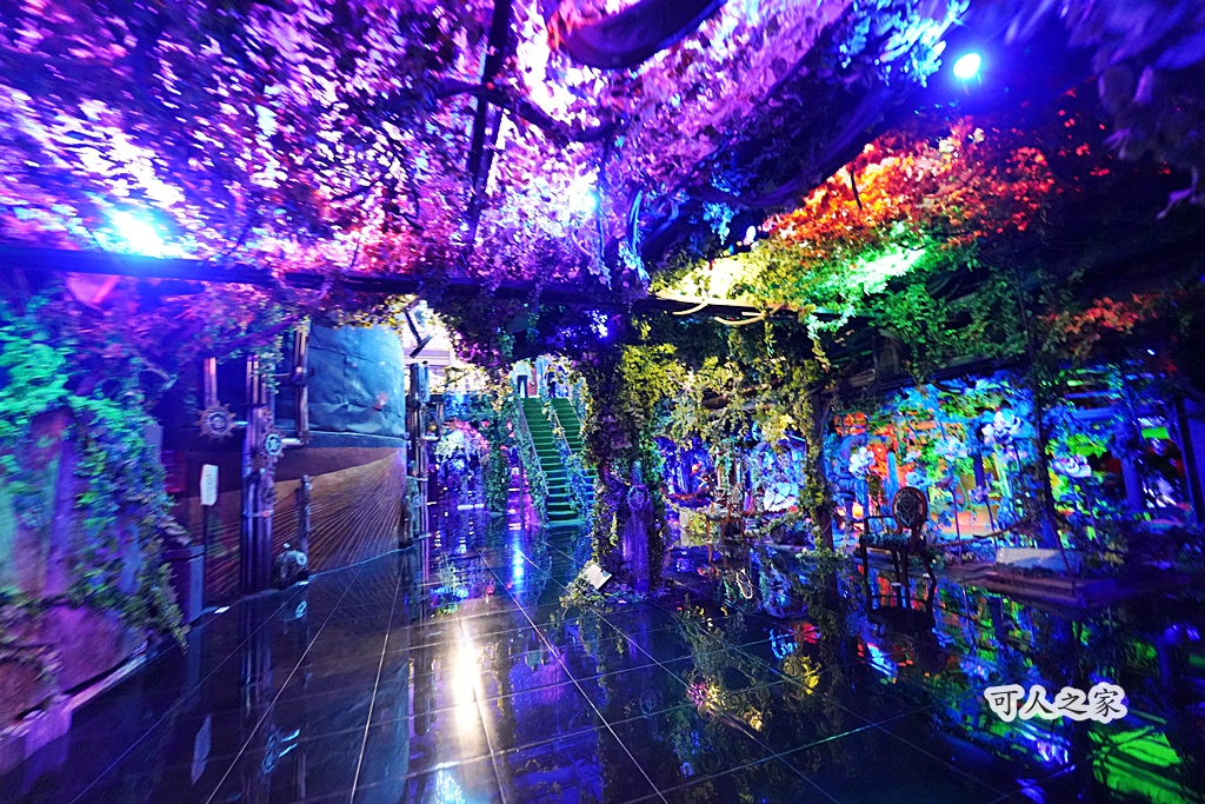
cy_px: 402
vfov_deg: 81.2
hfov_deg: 104.2
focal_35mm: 14
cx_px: 602
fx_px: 469
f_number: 2
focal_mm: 14
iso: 5000
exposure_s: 1/15
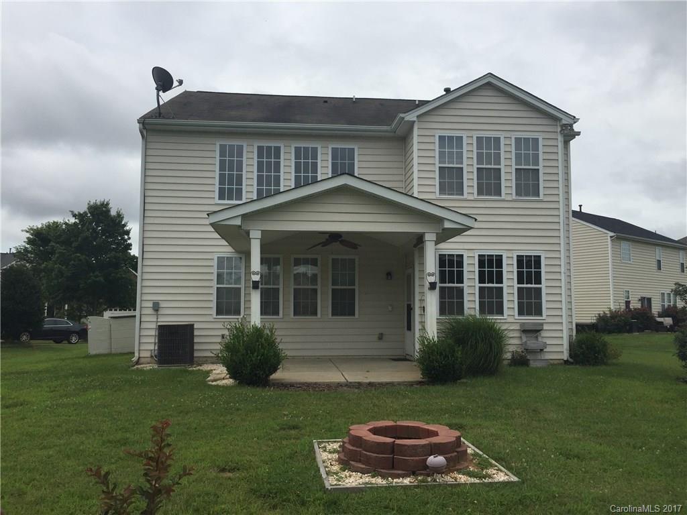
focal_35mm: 29
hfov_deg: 61.7
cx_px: 344
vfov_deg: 48.2
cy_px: 258
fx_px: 576
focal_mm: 4.15
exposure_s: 1/3597
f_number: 2.2
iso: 32
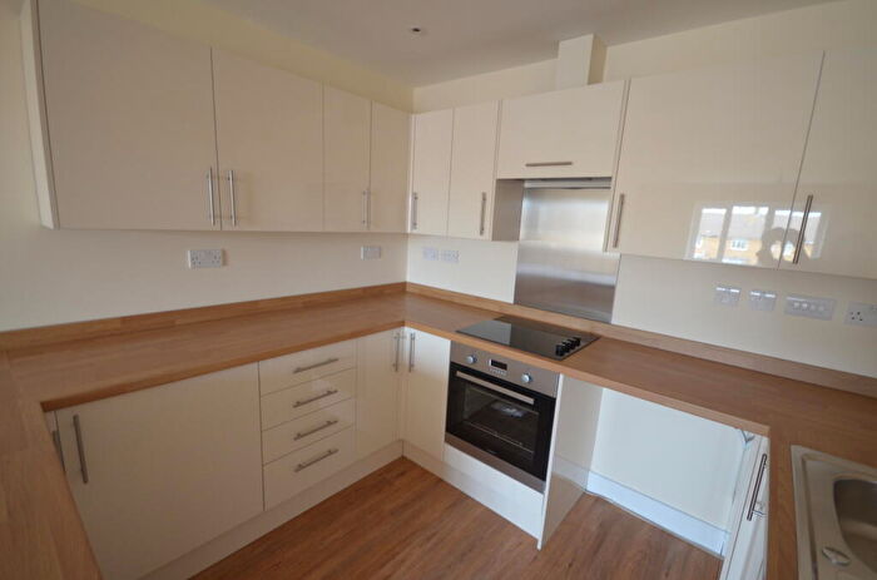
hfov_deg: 95.1
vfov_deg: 71.8
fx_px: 401
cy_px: 290
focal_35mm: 16
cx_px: 438
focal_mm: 11
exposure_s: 1/40
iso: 800
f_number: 4.2
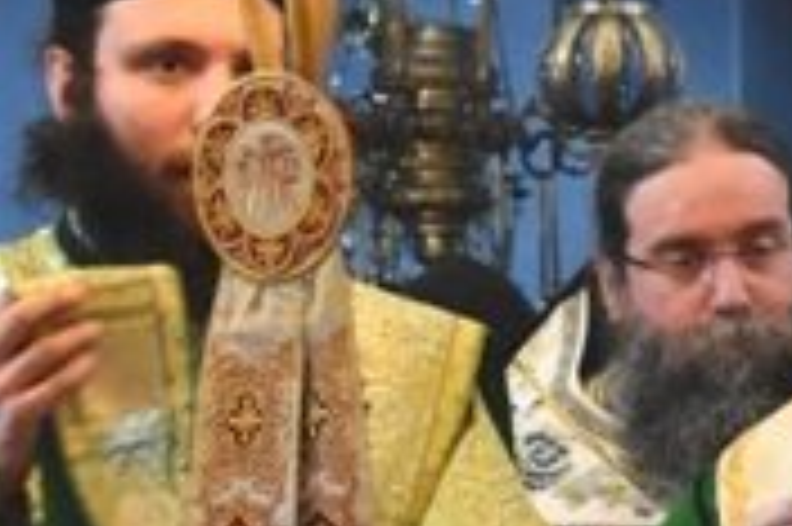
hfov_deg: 8.9
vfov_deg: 6.0
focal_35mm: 227
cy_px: 506
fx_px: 4989
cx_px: 1148
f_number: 2.8
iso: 5000
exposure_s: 1/50
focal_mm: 26
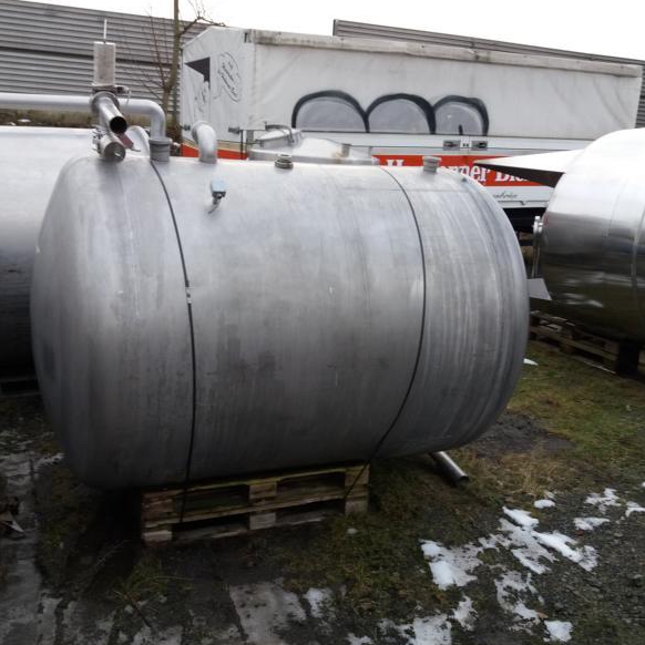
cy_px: 330
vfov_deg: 48.4
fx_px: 717
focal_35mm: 34
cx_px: 283
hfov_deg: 48.3
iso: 64
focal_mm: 3.7
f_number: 1.9
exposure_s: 1/60
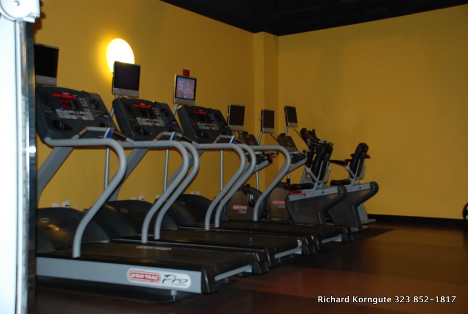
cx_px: 234
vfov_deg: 32.0
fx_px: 547
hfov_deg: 46.3
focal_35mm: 42
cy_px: 157
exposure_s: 1/60
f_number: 5
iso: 800
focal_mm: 28
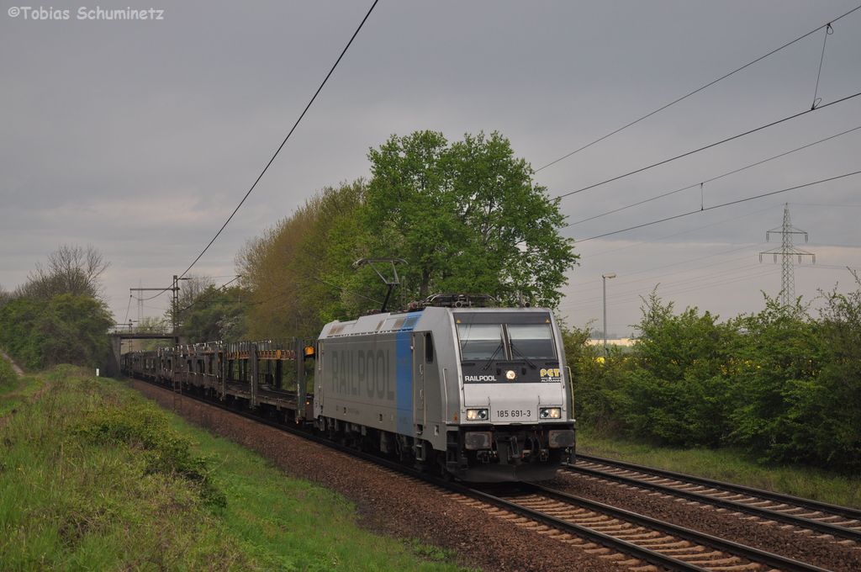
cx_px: 430
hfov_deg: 33.4
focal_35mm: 60
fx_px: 1433
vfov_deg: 22.6
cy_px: 286
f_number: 7.1
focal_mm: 40
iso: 320
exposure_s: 1/800
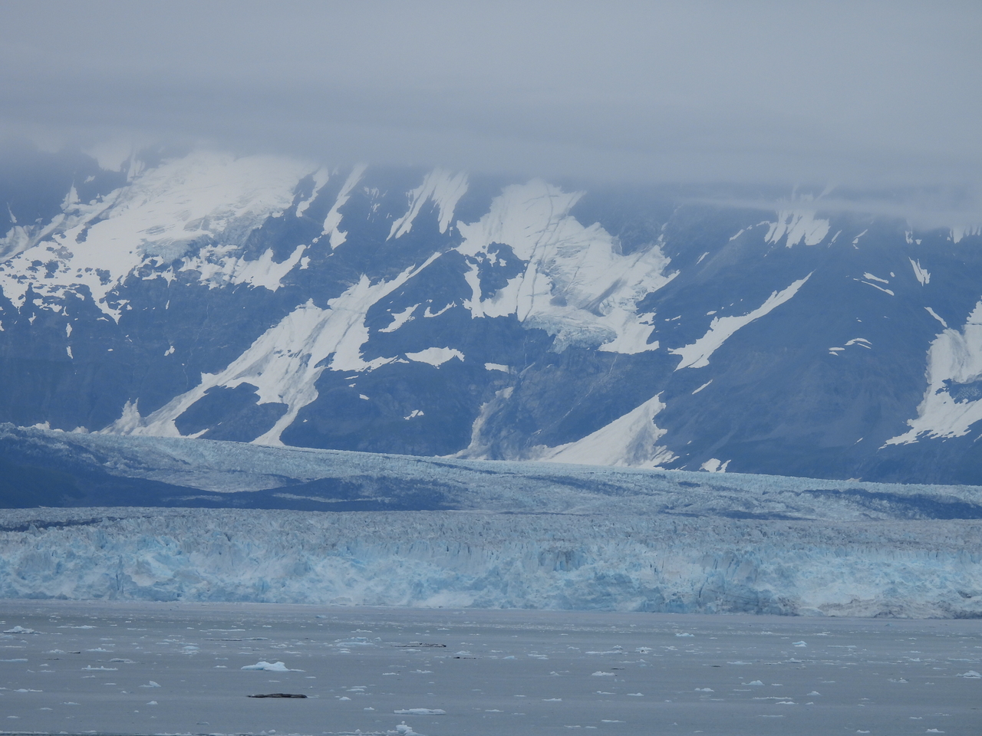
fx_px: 7376
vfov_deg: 5.7
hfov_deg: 7.6
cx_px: 491
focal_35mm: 260
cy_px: 368
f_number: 4.5
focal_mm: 46.4
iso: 100
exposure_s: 1/640
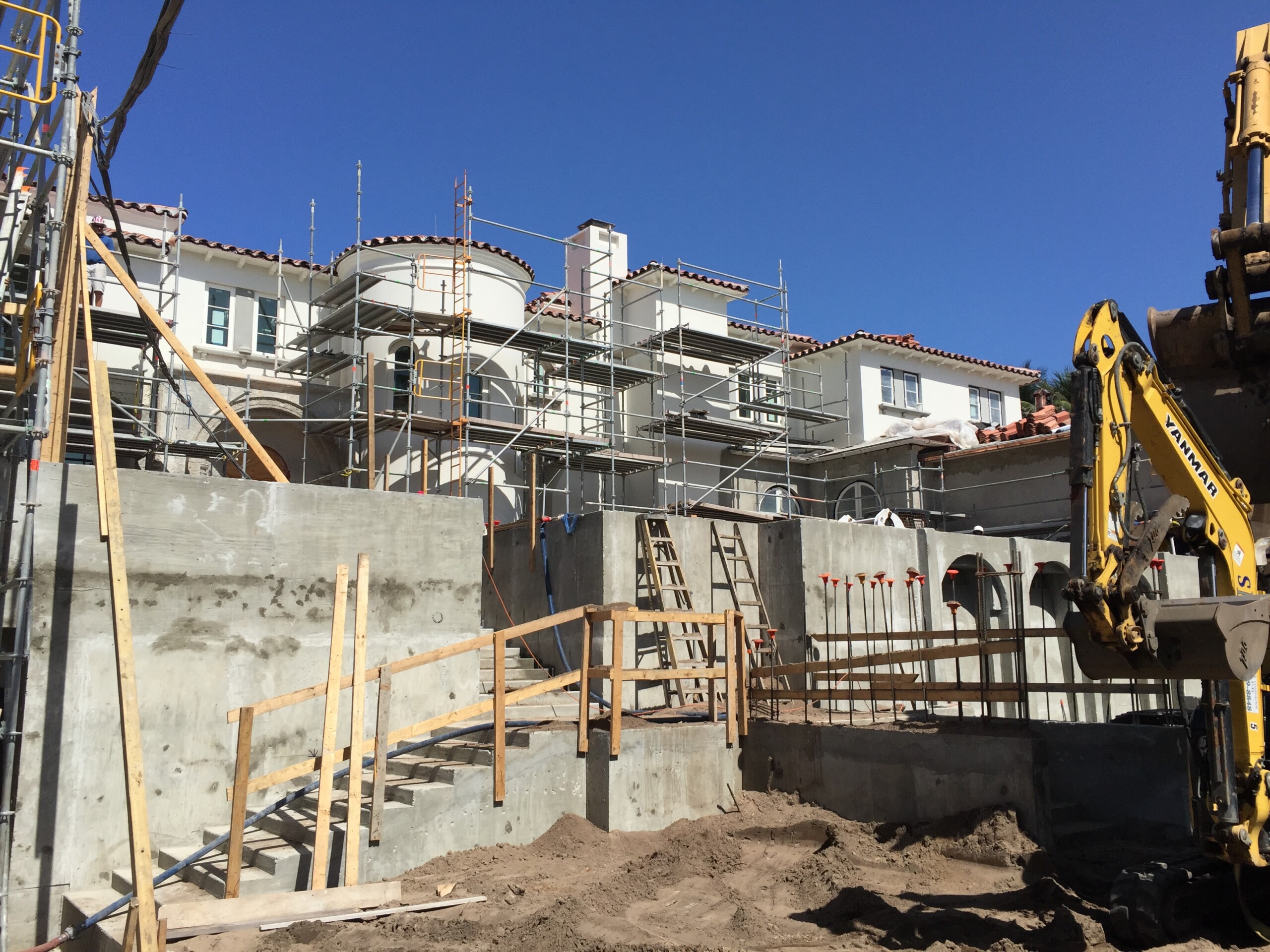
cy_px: 476
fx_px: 1064
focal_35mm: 29
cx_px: 635
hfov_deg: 61.7
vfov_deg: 48.2
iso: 32
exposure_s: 1/3049
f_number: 2.2
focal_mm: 4.15
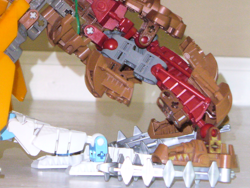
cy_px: 47
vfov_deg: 9.9
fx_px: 1076
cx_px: 34
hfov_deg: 13.2
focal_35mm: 149
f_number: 3.3
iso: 400
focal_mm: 12.8
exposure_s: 1/30
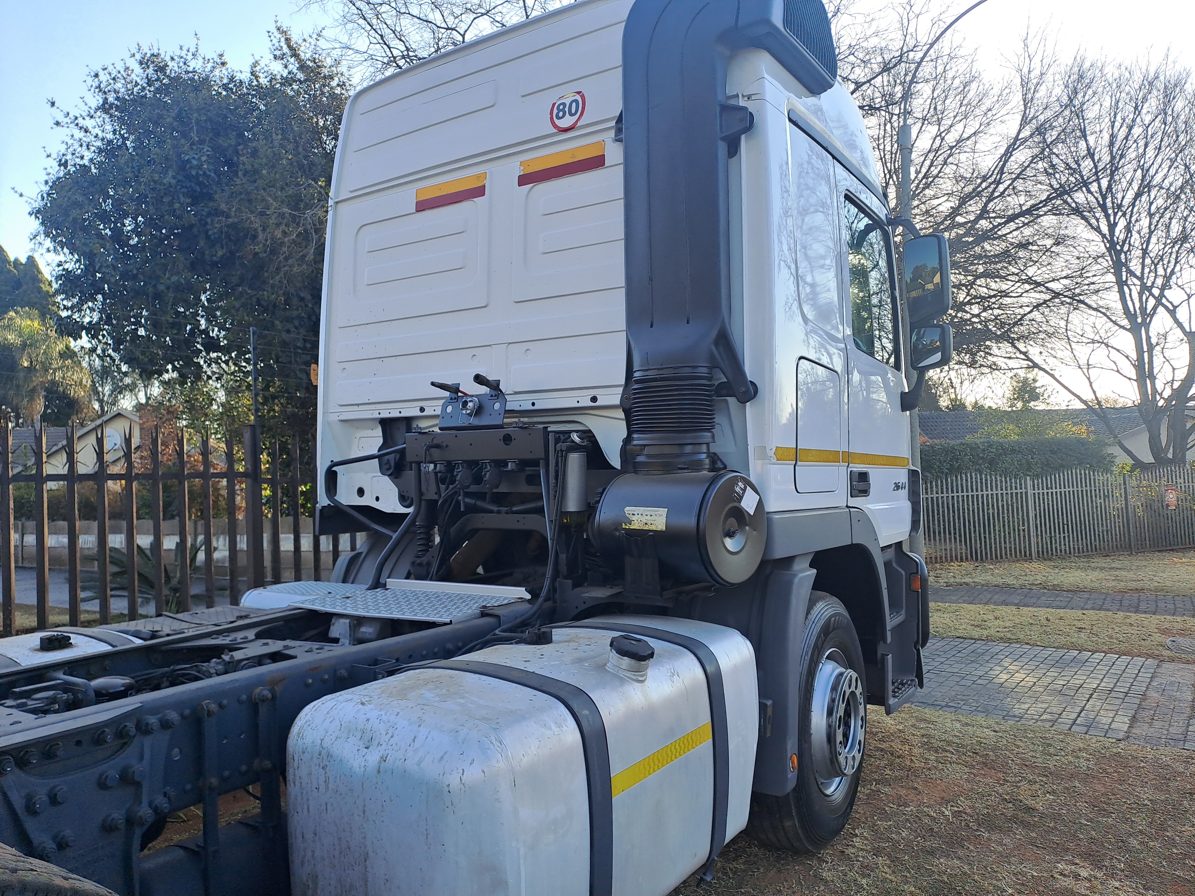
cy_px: 448
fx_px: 863
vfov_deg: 54.9
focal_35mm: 25
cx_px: 598
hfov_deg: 69.4
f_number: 1.8
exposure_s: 1/292
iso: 32
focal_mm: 4.65
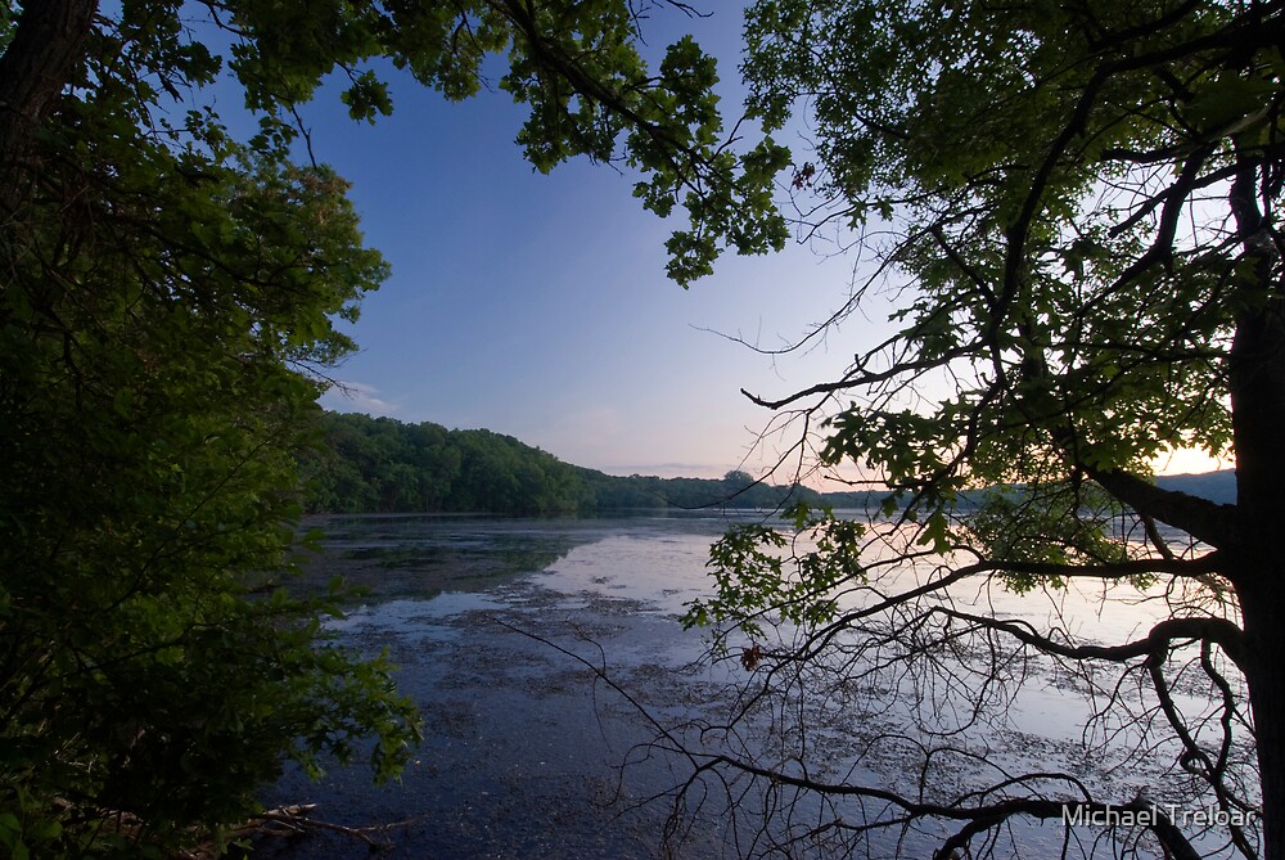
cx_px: 642
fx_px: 643
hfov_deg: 89.9
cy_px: 430
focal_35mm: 18
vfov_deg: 67.5
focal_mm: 12
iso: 100
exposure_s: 13
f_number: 18
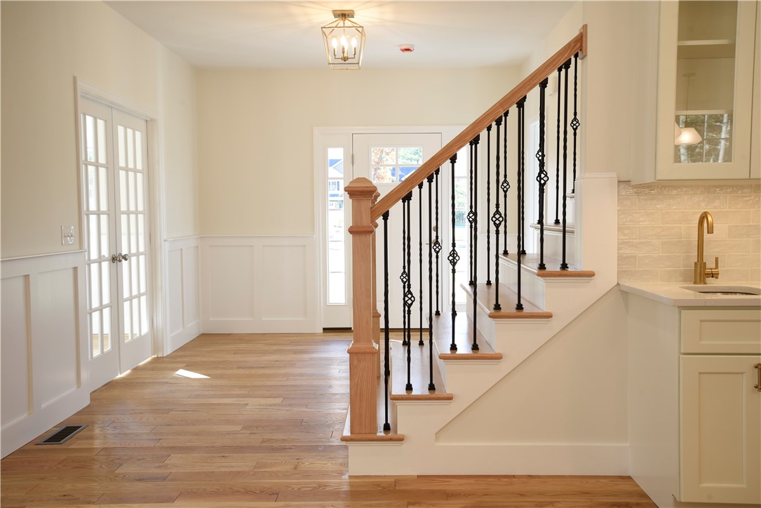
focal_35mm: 35
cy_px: 254
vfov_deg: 37.9
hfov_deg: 54.4
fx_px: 740
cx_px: 380
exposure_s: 1/15
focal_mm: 35
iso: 250
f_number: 9
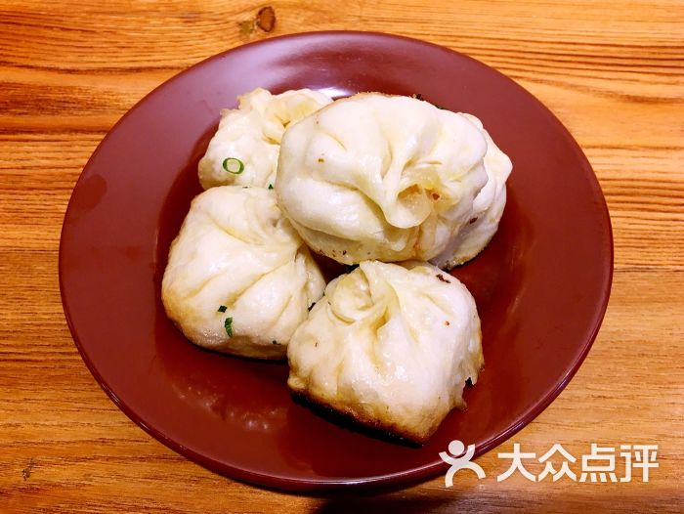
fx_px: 573
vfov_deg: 48.3
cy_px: 257
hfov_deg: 61.6
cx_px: 342
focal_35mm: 29
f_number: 2.2
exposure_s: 1/33
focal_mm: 4.15
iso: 25
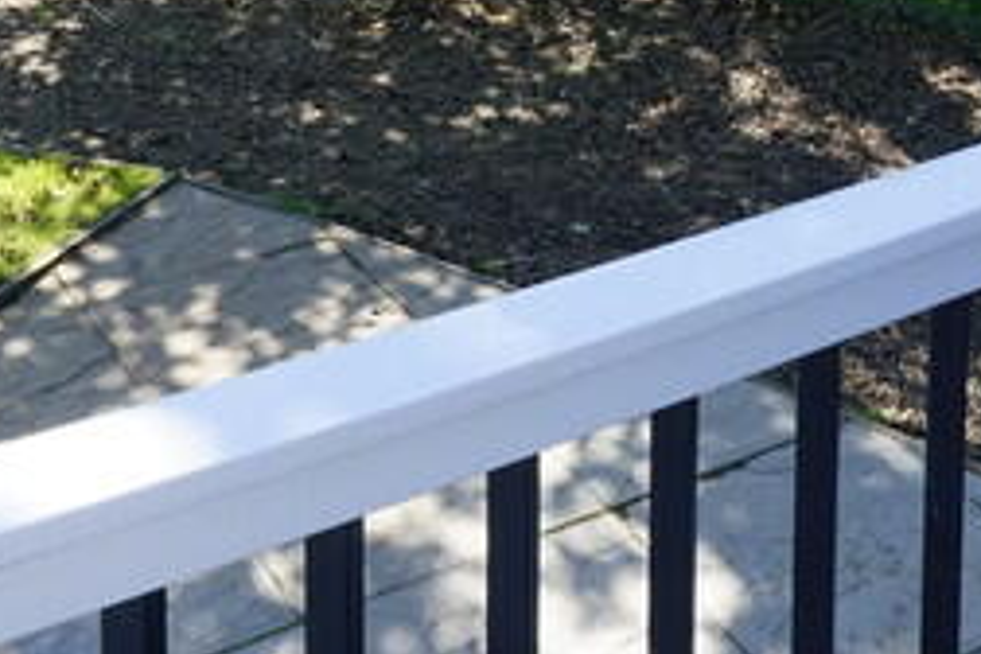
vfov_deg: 16.4
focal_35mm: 65
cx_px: 596
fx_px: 1771
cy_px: -629
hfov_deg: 30.9
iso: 640
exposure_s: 1/60
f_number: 16
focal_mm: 16
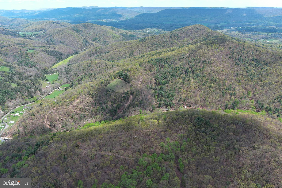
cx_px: 141
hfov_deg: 63.7
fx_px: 227
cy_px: 94
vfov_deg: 45.0
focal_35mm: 29
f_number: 2.8
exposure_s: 1/714
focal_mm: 10.57
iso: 100
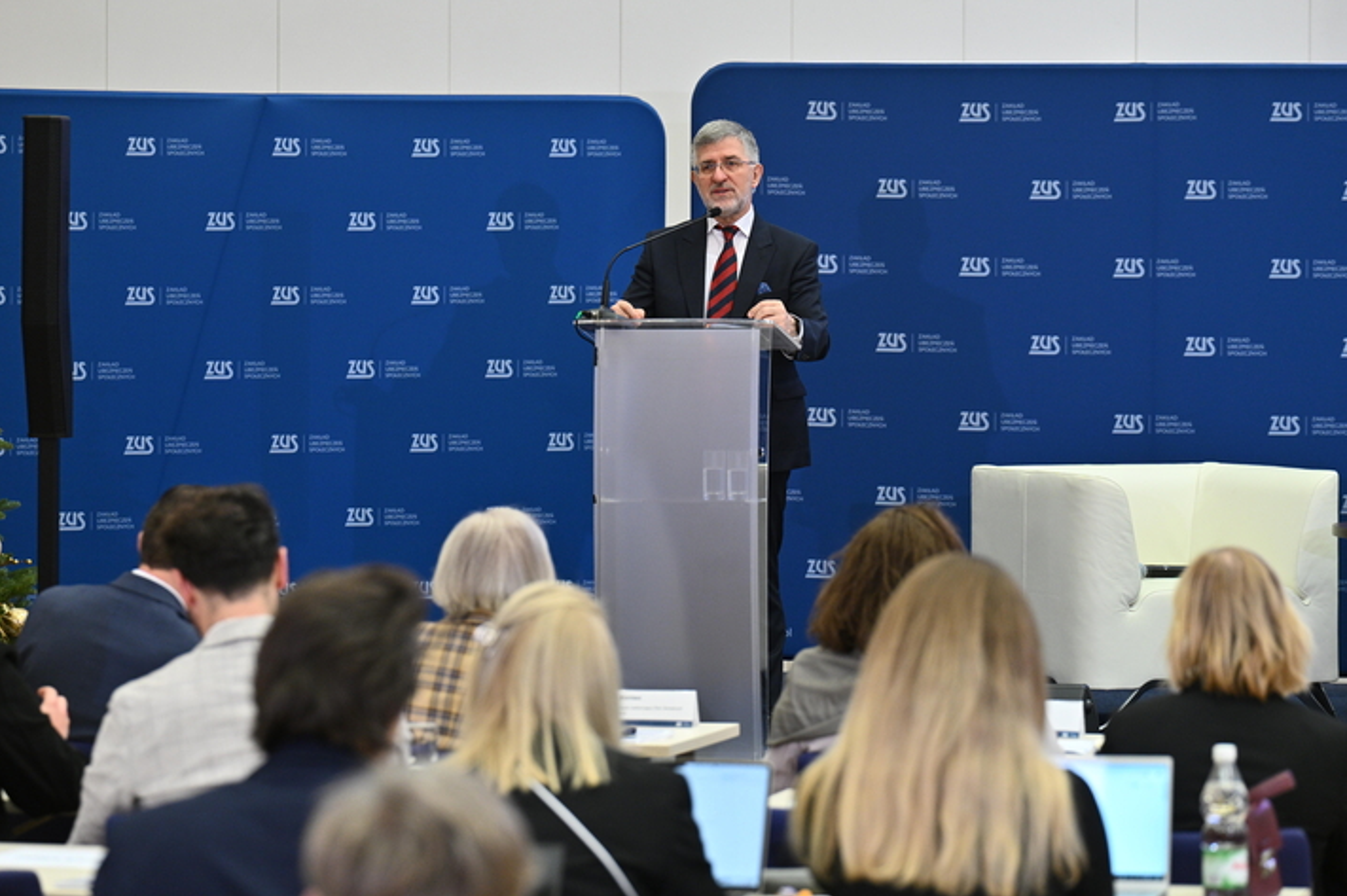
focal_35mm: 140
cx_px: 696
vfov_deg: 9.8
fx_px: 5235
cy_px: 446
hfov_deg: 14.7
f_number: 4.5
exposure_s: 1/200
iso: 1250
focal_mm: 135
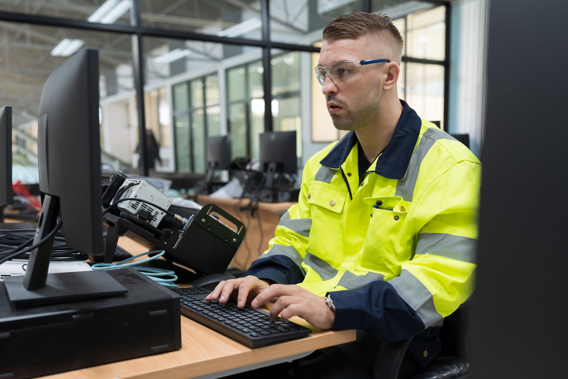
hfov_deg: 54.4
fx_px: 552
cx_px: 284
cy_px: 190
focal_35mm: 35
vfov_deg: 37.9
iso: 1000
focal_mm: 35
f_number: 2.8
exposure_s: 1/250
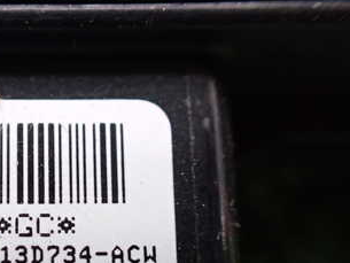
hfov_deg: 31.2
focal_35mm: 59
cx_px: 34
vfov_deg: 24.3
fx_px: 597
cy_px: 224
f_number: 2.3
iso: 800
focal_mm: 5.4
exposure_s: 1/30
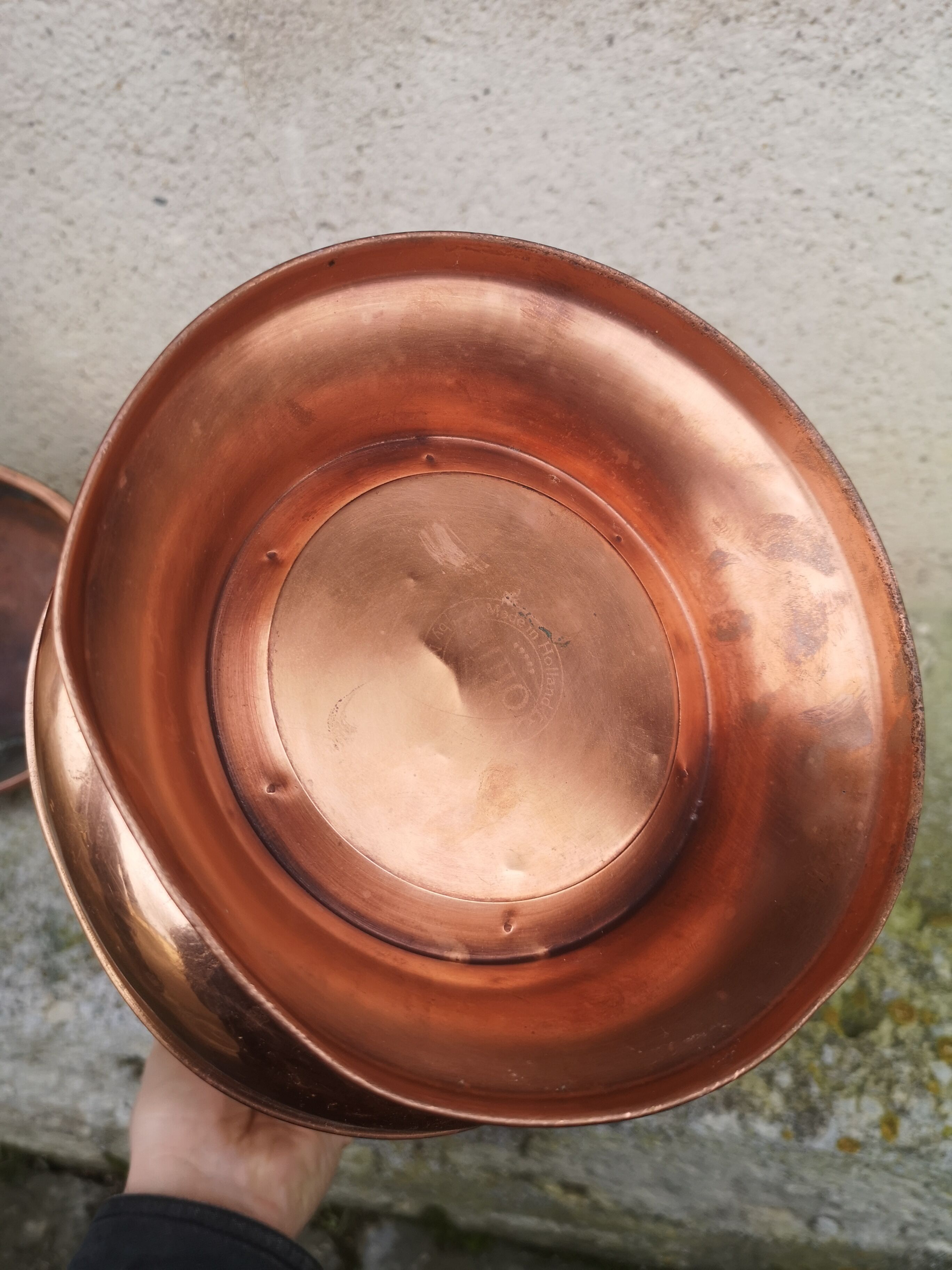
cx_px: 476
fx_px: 990
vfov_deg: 65.3
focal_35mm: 27
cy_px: 635
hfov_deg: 51.4
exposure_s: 1/221
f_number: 1.8
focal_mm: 5.58
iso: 50
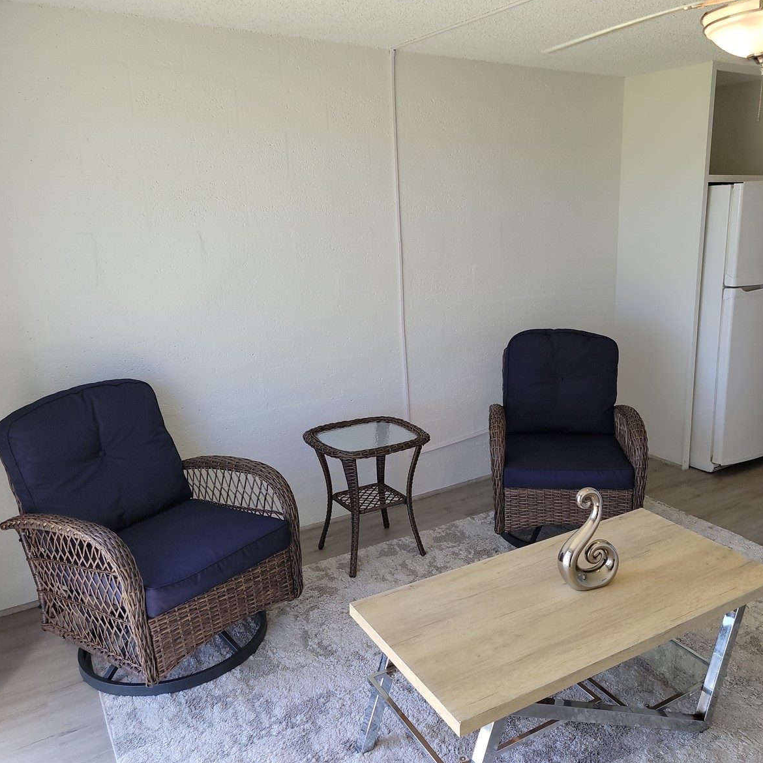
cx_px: 446
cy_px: 383
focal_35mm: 29
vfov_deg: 55.6
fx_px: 723
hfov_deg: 55.3
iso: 50
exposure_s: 1/120
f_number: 1.8
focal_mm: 6.7
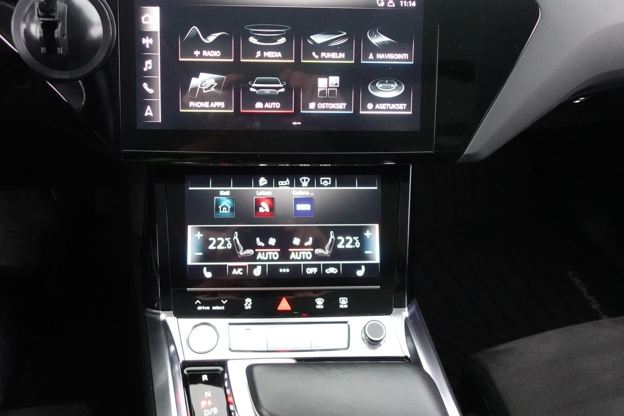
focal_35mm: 31
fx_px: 537
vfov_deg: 42.1
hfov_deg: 60.2
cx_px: 293
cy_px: 161
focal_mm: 9.4
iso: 3200
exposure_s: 1/40
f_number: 1.8
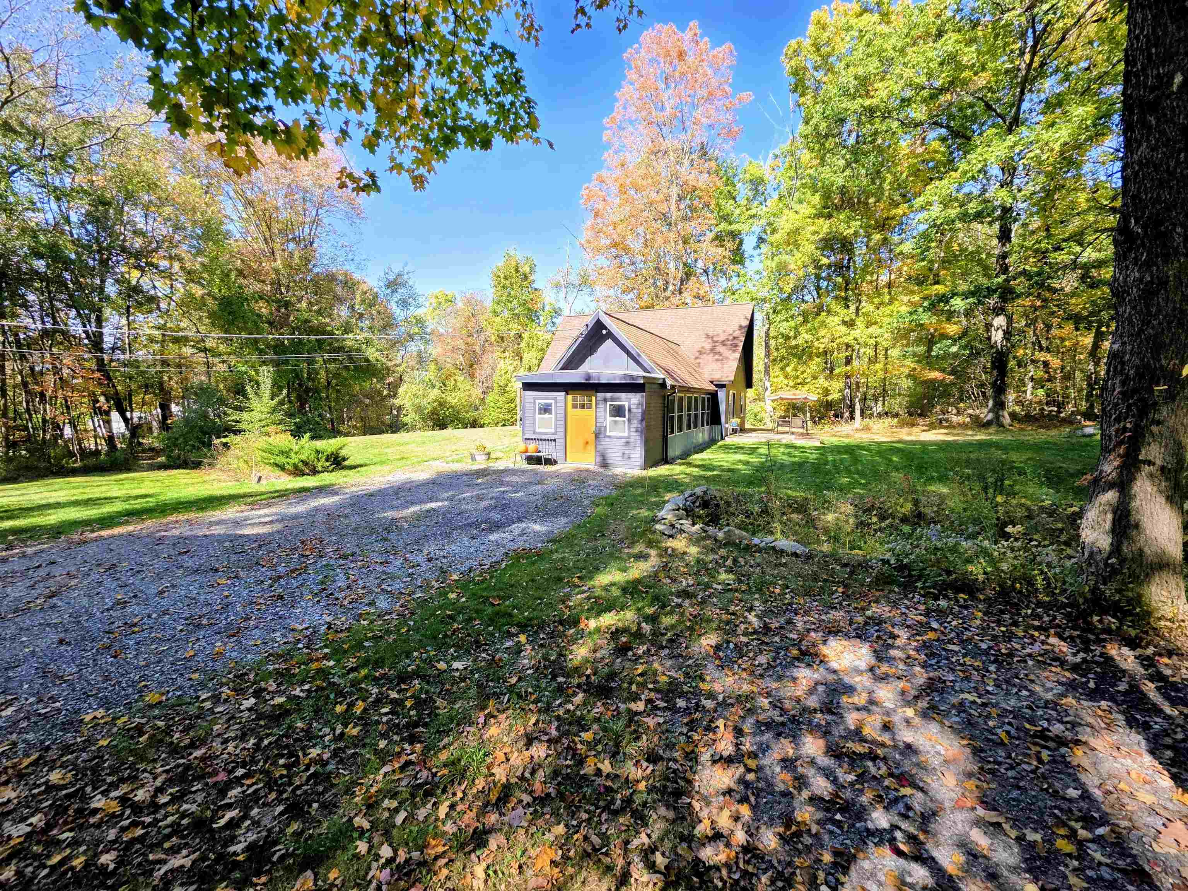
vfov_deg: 89.9
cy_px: 446
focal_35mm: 13
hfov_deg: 106.2
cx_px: 594
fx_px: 446
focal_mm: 2.2
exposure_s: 1/2000
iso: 160
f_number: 1.9
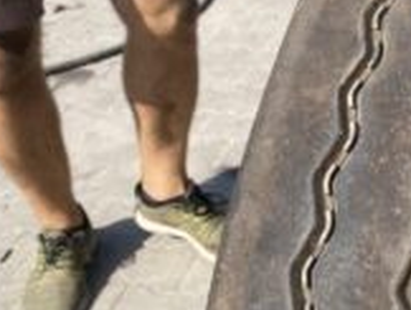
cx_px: 510
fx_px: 820
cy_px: 136
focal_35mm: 69
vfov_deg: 21.4
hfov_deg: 25.0
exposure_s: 1/1808
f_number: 1.8
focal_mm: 4.25
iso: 32
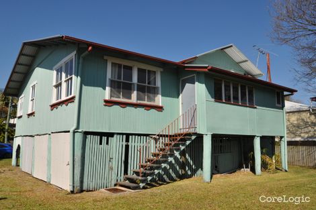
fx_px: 237
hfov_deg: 67.4
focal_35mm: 27
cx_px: 158
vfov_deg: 47.9
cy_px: 105
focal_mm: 18
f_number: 10
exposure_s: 1/400
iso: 200
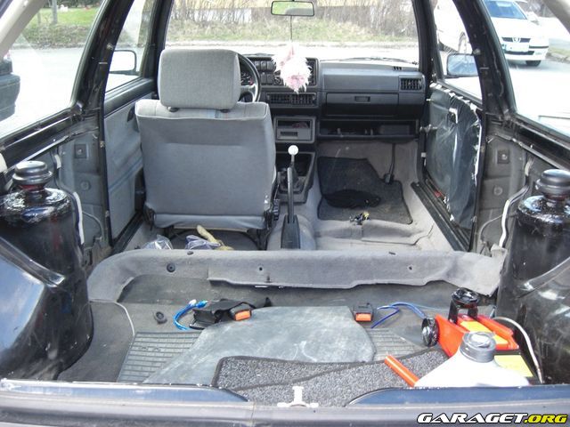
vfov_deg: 37.7
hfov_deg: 49.0
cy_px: 214
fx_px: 626
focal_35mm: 38
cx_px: 285
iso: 200
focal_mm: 7.9
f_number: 2.8
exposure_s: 1/100
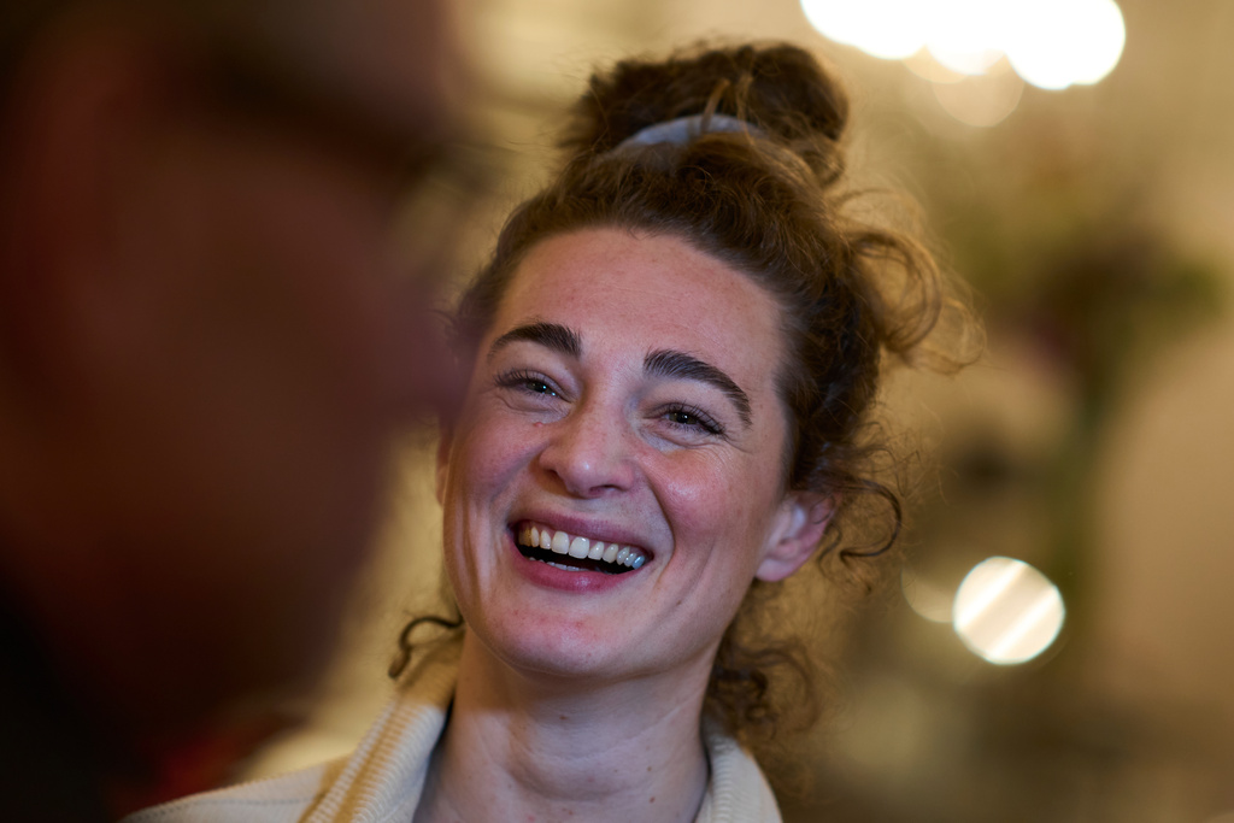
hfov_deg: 16.1
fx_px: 4354
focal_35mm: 127
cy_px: 412
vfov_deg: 10.8
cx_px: 617
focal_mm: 85
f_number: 1.6
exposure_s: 1/80
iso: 400
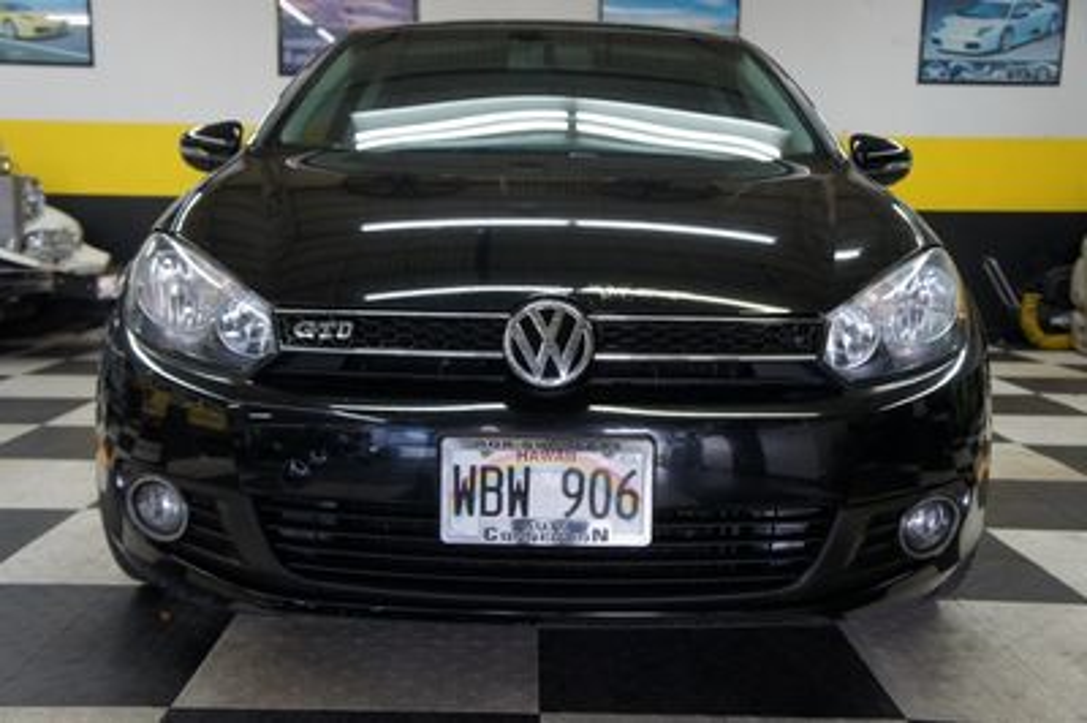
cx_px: 544
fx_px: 1086
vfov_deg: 36.8
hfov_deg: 53.2
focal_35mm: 36
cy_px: 362
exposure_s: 1/40
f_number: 4
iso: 250
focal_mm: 24
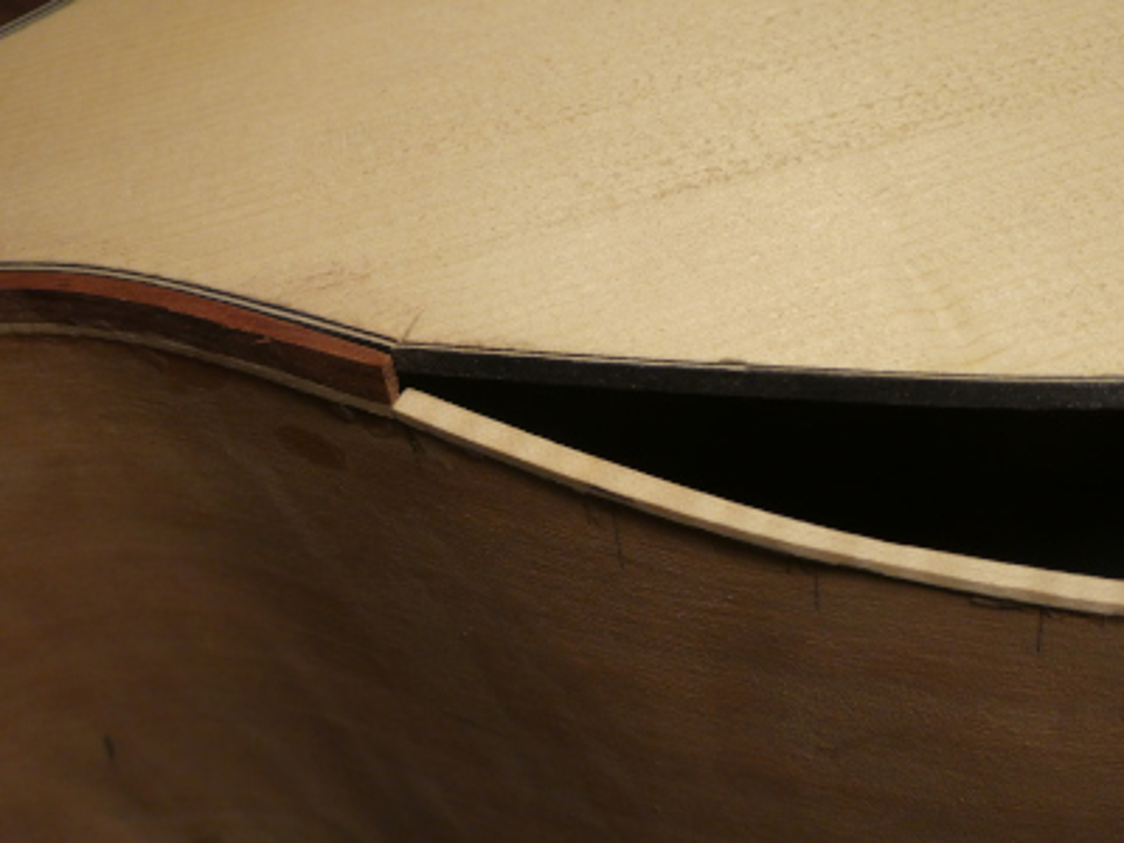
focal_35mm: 54
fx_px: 1753
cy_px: 422
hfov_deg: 35.5
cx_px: 562
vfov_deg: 27.0
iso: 400
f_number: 4.1
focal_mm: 9.6
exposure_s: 1/80
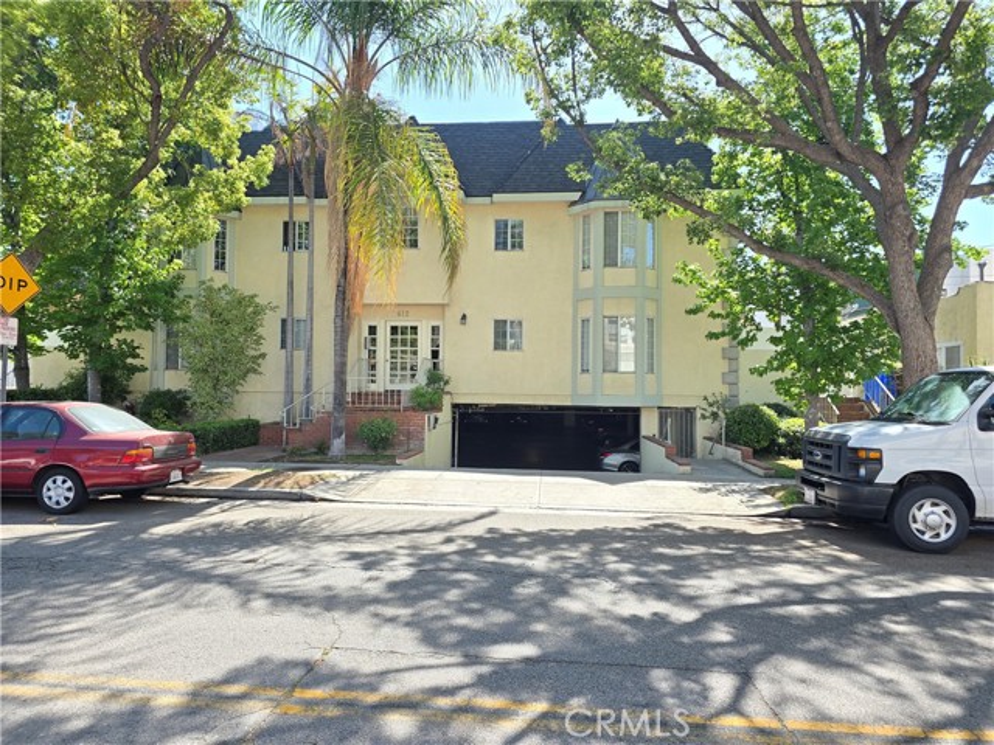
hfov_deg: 73.9
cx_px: 497
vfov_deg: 58.9
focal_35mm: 23
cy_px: 372
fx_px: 660
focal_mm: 6.3
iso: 12
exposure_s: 1/212
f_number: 1.7
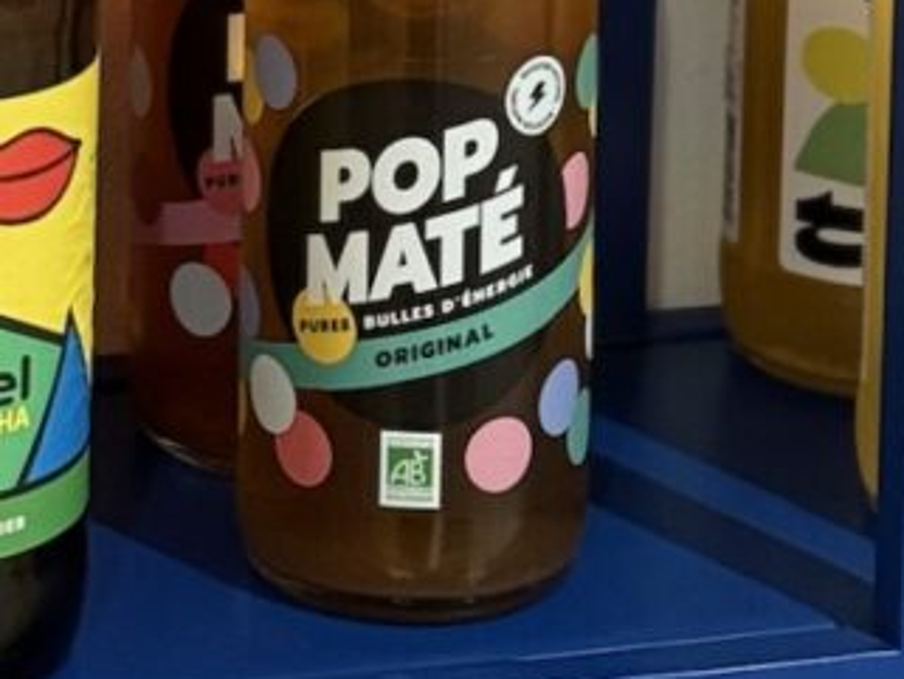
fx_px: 3997
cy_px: -254
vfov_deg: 9.5
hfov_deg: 12.8
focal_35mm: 153
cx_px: 135
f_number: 1.78
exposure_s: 1/33
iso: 320
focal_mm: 6.76
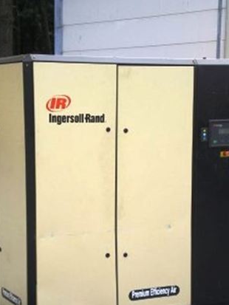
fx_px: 793
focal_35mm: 90
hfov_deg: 16.4
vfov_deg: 21.7
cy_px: 198
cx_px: 112
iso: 64
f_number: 4.2
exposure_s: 1/160
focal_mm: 10.3
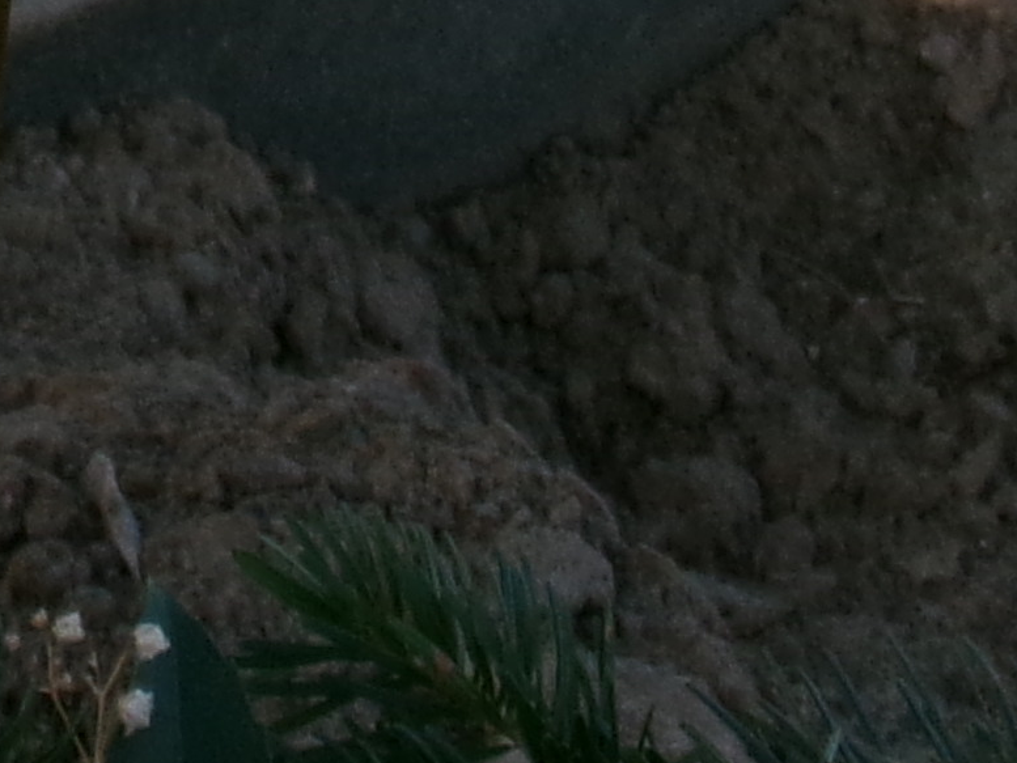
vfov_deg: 5.6
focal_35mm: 255
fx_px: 7493
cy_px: -1238
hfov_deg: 7.6
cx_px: -446
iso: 100
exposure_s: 1/70
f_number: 12.5
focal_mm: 7.8
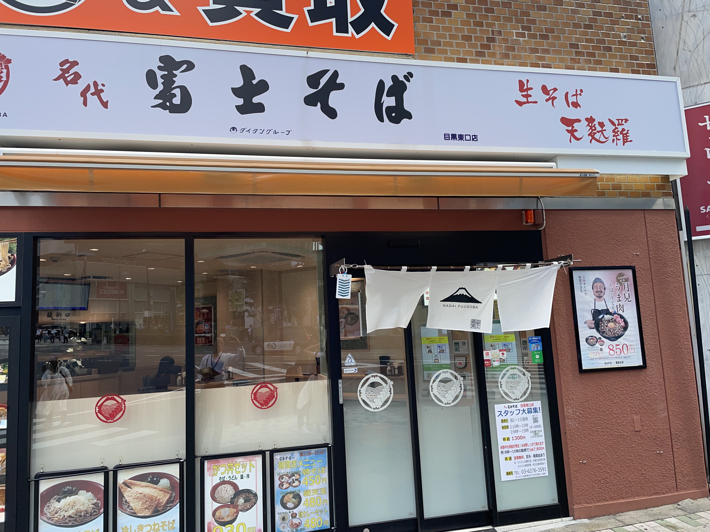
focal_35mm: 26
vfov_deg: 53.1
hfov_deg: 67.3
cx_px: 355
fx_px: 533
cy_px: 266
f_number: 1.6
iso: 32
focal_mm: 4.2
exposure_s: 1/569
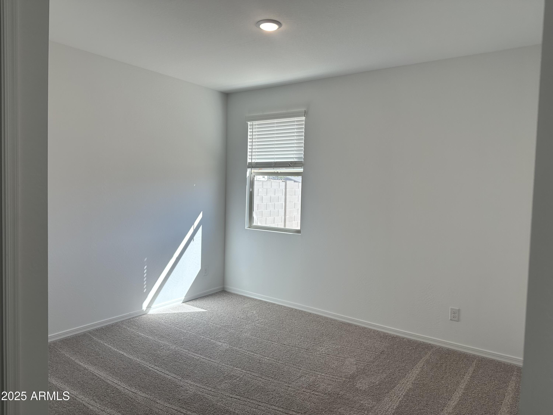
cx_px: 276
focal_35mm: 24
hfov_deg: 71.6
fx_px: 383
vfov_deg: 56.8
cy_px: 208
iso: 80
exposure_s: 1/335
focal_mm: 6.86
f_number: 1.78
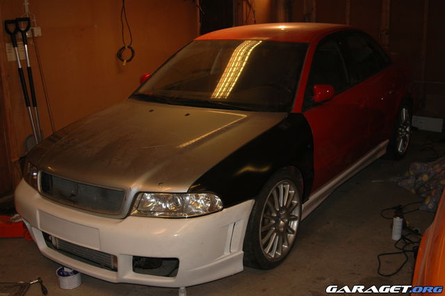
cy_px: 148
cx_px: 222
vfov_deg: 31.9
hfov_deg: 46.4
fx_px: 519
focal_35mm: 42
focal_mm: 28
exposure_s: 1/60
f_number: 3.5
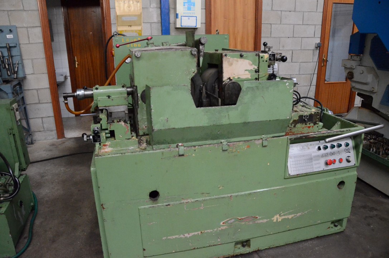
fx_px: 291
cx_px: 194
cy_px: 129
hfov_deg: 67.5
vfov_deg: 47.7
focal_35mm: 27
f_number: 5
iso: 6400
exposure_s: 1/100
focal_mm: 18
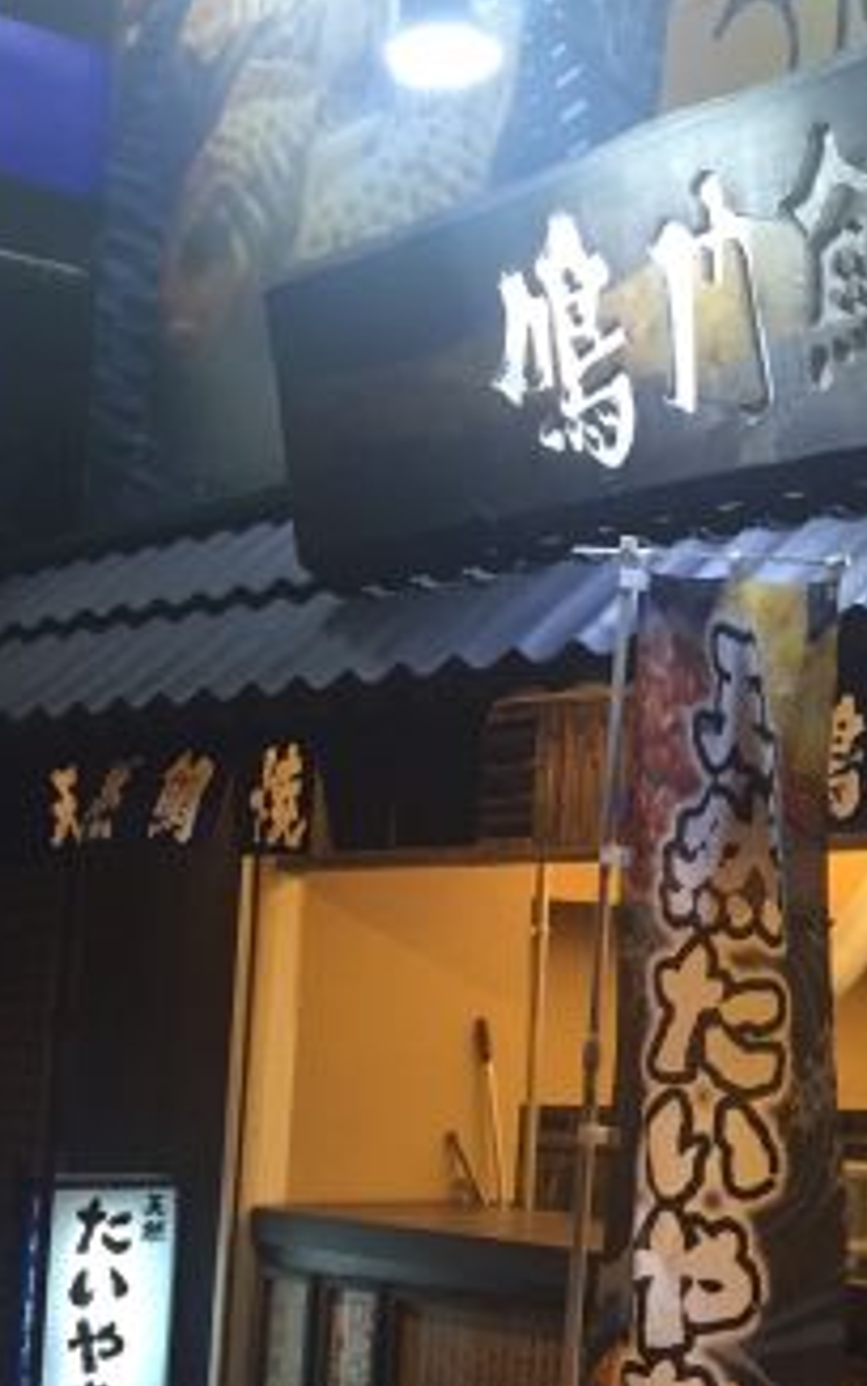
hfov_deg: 17.4
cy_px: 933
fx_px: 2493
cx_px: 1373
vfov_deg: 30.8
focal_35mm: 66
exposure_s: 1/30
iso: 50
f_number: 2.2
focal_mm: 4.15
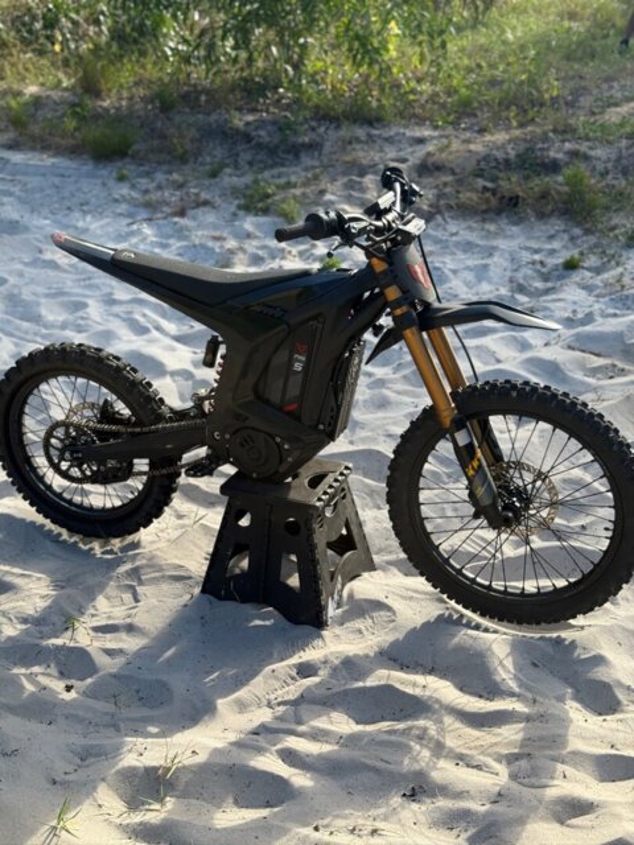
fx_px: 1172
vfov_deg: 39.7
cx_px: 317
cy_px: 422
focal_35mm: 48
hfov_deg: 30.3
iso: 80
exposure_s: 1/1931
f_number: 1.78
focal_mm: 6.76
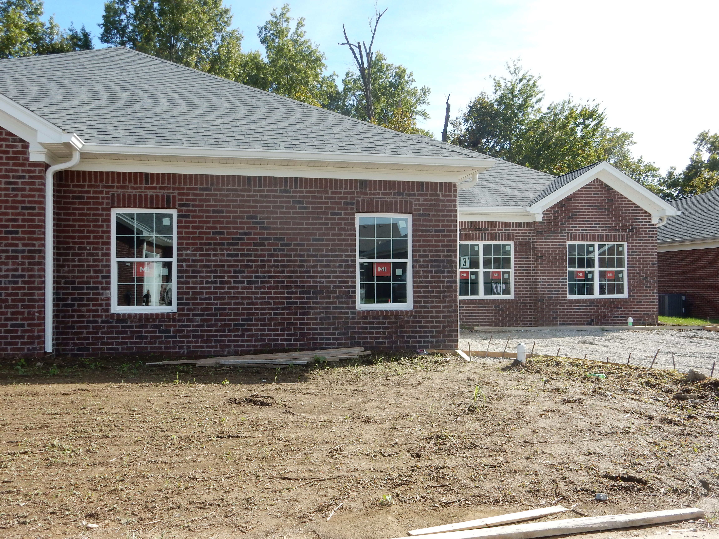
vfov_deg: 46.8
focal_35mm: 30
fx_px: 623
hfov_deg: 60.0
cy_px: 270
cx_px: 360
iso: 125
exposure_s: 1/640
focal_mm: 5.4
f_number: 4
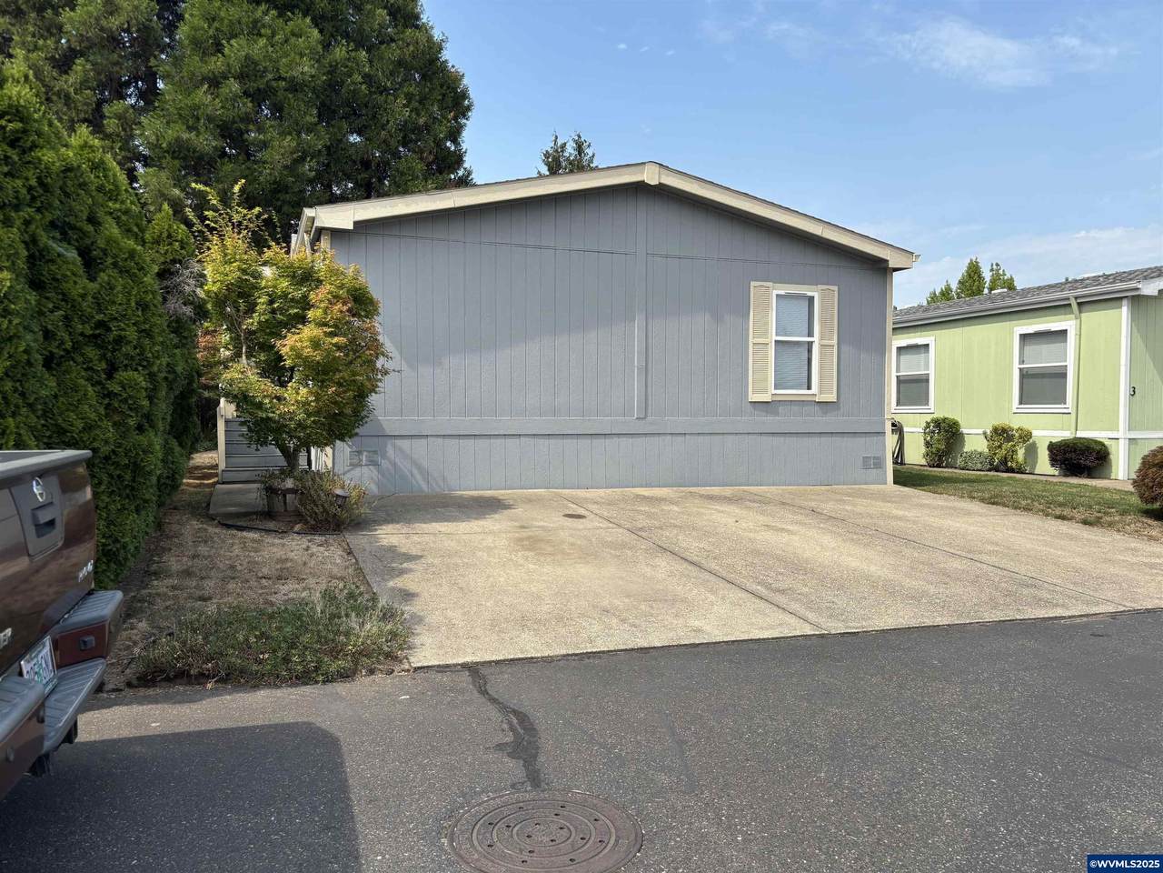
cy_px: 436
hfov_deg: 67.3
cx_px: 582
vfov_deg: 53.1
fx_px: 874
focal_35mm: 26
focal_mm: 5.96
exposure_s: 1/2193
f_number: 1.6
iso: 50
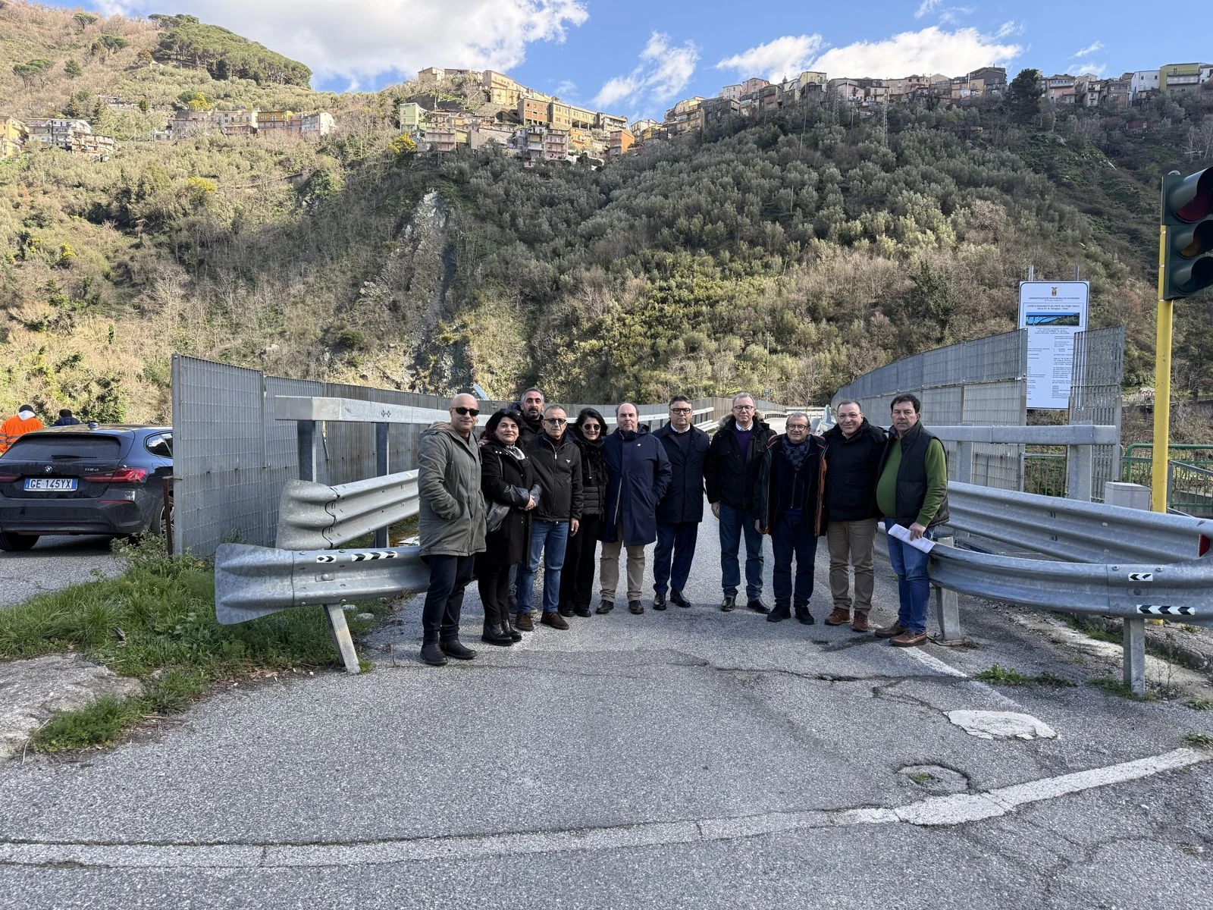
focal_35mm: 24
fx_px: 841
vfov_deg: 56.8
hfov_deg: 71.6
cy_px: 455
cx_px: 606
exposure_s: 1/780
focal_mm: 6.76
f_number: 1.78
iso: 100
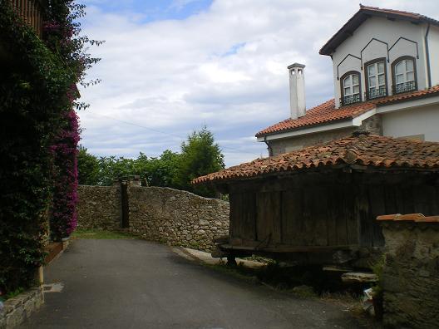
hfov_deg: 49.0
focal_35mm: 38
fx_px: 482
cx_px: 220
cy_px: 164
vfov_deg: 37.7
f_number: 4.6
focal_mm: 6.3
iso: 64
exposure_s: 1/320
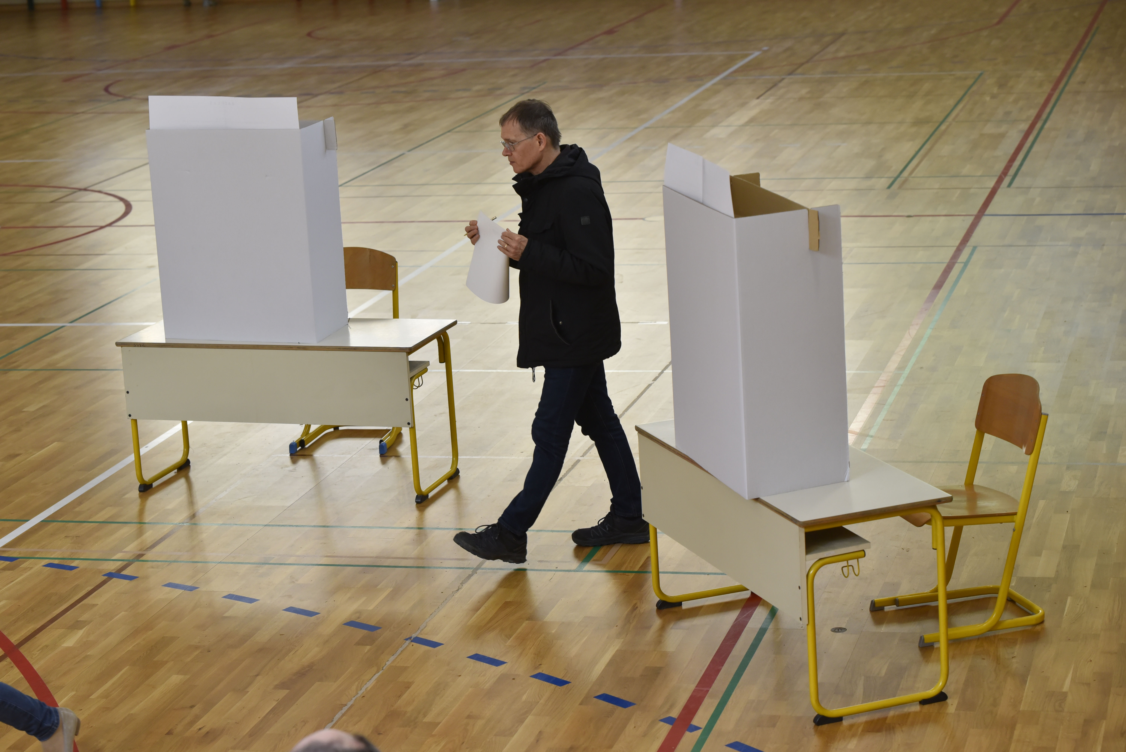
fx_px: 2691
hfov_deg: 23.6
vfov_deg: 15.9
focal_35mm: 86
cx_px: 563
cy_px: 376
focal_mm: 86
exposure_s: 1/320
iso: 1250
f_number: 5
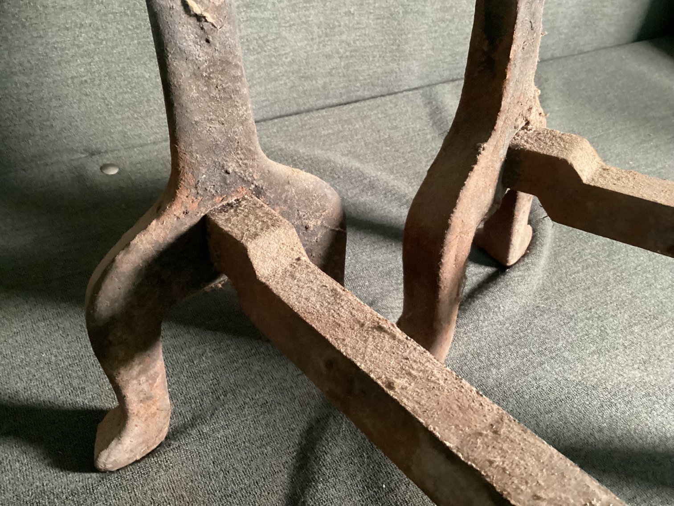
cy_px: 253
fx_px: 604
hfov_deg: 58.3
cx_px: 337
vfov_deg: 45.4
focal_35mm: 31
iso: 500
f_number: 2.4
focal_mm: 3.3
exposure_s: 1/30
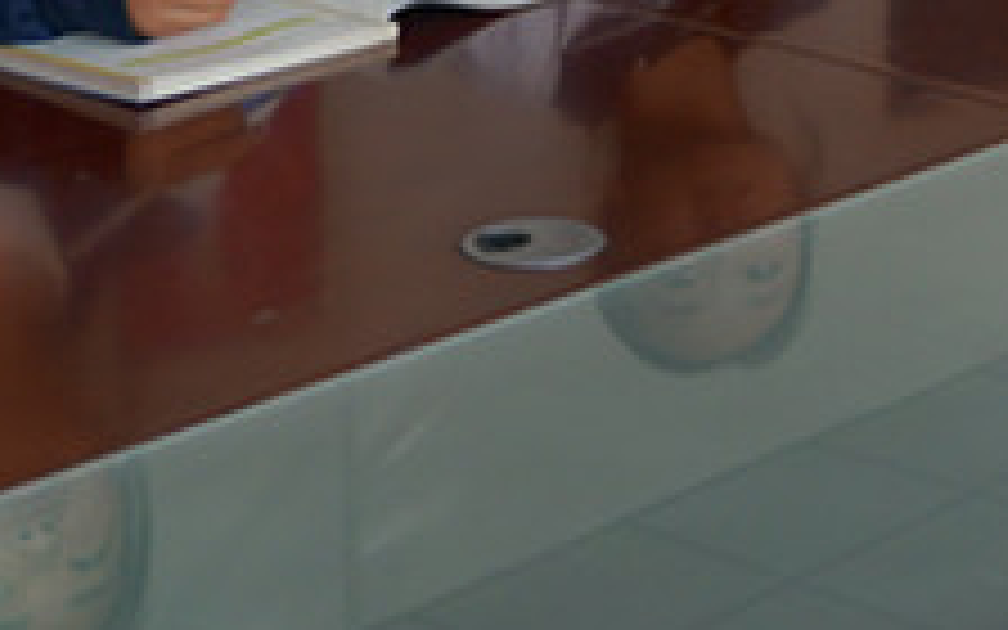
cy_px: -385
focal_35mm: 120
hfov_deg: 16.5
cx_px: 1287
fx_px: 3297
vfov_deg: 10.5
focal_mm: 22
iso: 200
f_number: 4
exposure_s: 1/160
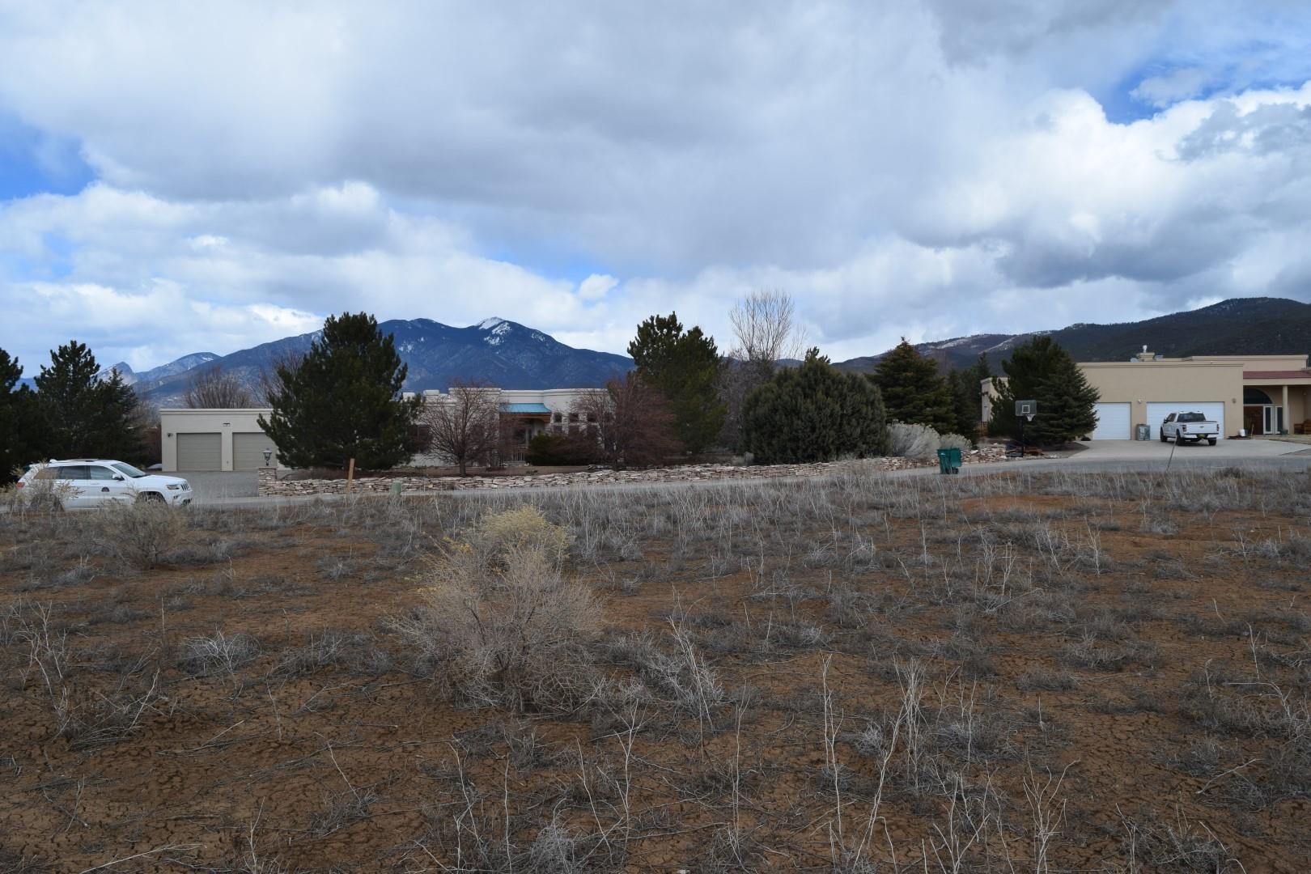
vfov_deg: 47.9
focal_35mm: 27
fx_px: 983
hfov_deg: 67.4
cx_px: 656
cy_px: 437
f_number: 10
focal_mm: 18
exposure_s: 1/400
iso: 200
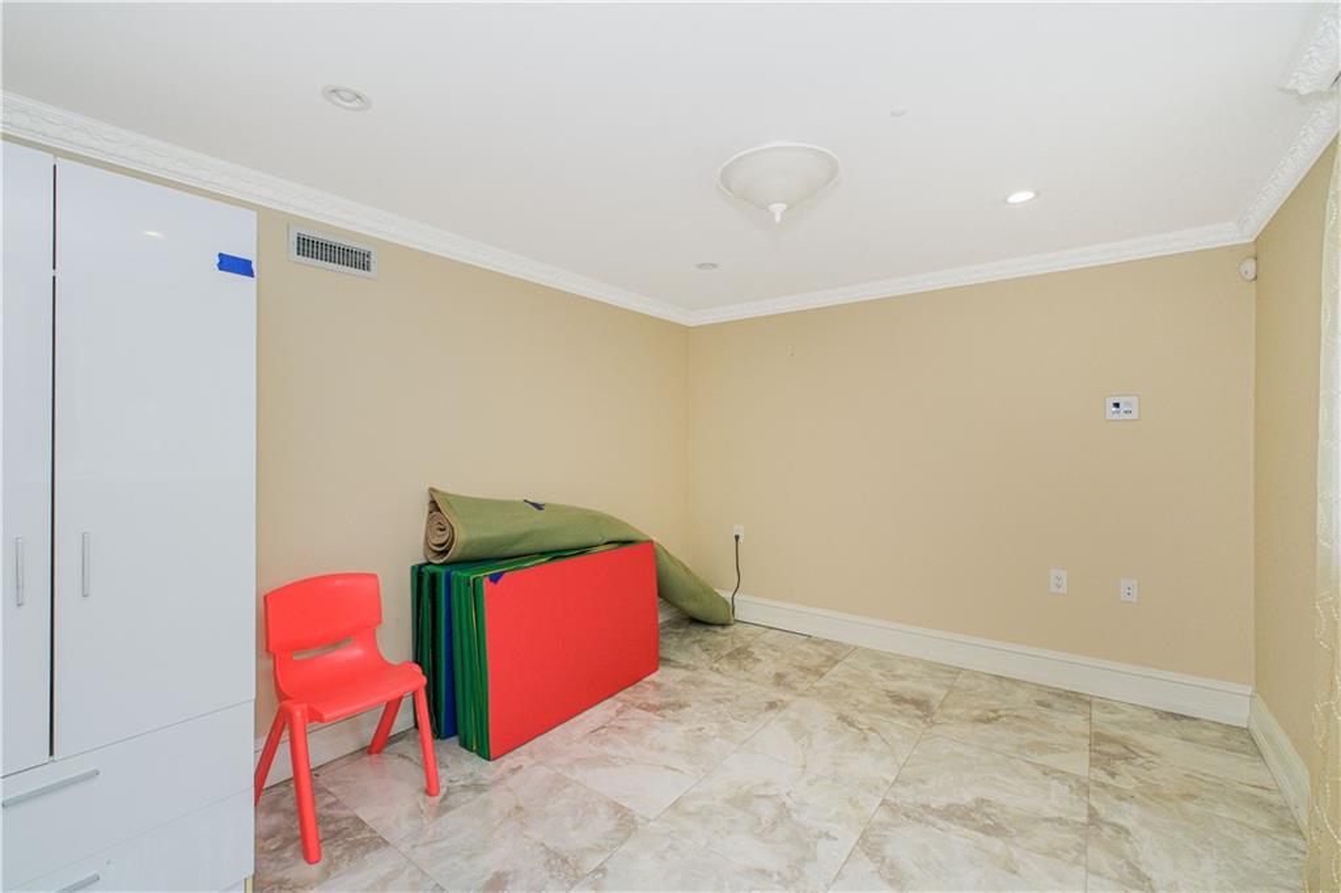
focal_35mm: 15
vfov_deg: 77.3
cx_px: 670
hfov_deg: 100.4
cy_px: 446
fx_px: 559
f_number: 8
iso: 400
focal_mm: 10
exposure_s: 1/60
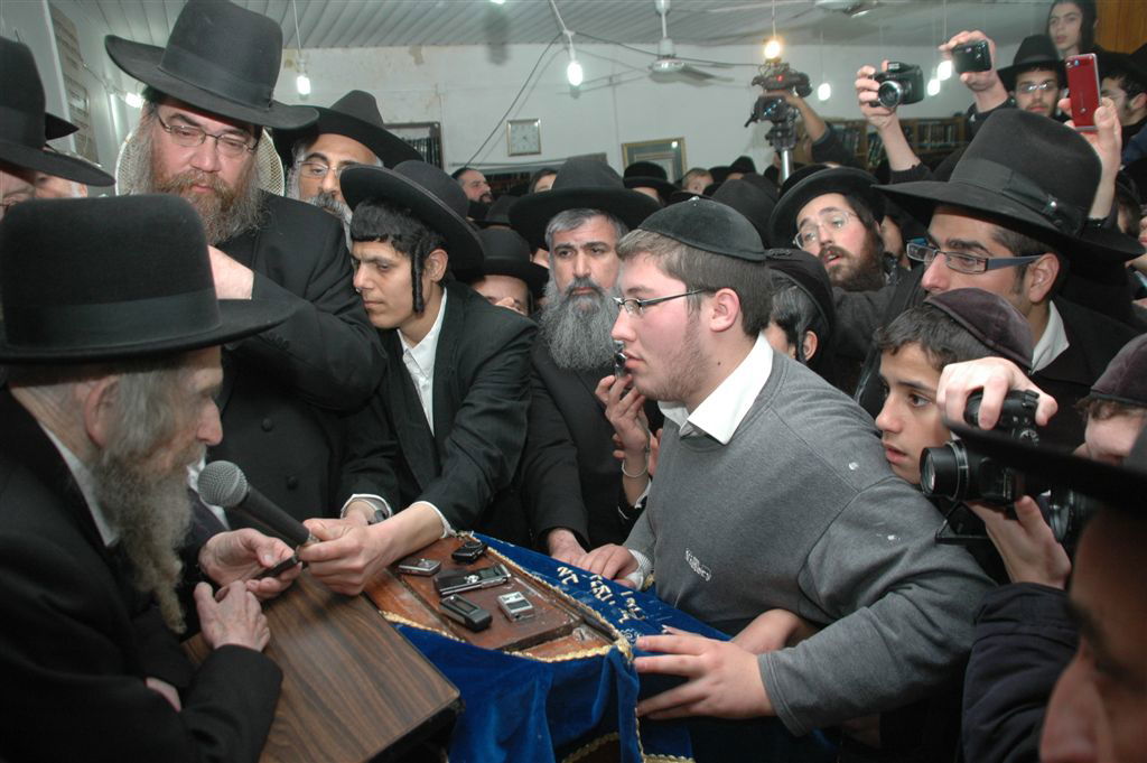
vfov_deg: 39.9
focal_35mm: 33
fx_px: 1051
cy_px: 382
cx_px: 574
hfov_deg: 57.3
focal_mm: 22
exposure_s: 1/60
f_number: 5
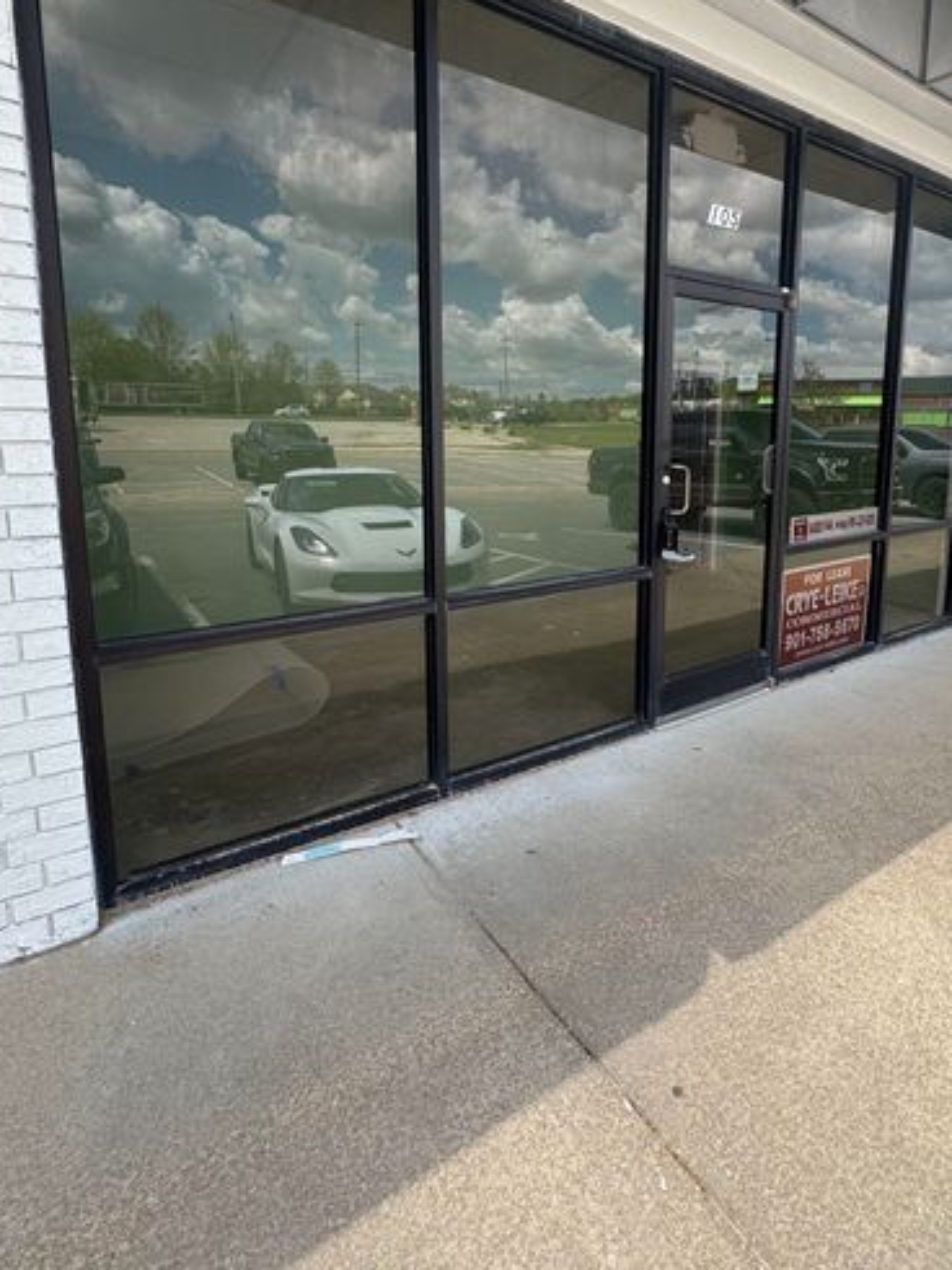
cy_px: 521
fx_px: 697
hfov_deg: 68.0
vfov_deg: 83.8
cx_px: 567
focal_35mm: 19
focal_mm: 2.22
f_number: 2.2
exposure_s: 1/443
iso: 40
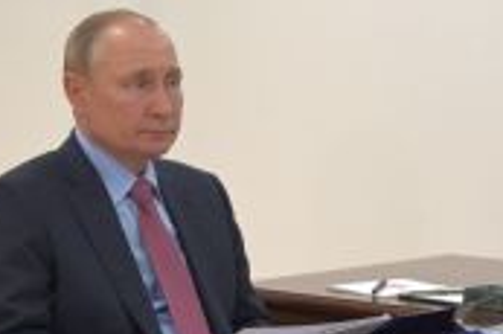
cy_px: 335
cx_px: 494
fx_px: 1815
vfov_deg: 10.4
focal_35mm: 130
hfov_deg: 15.5
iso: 1250
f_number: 3.2
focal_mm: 45
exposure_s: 1/400
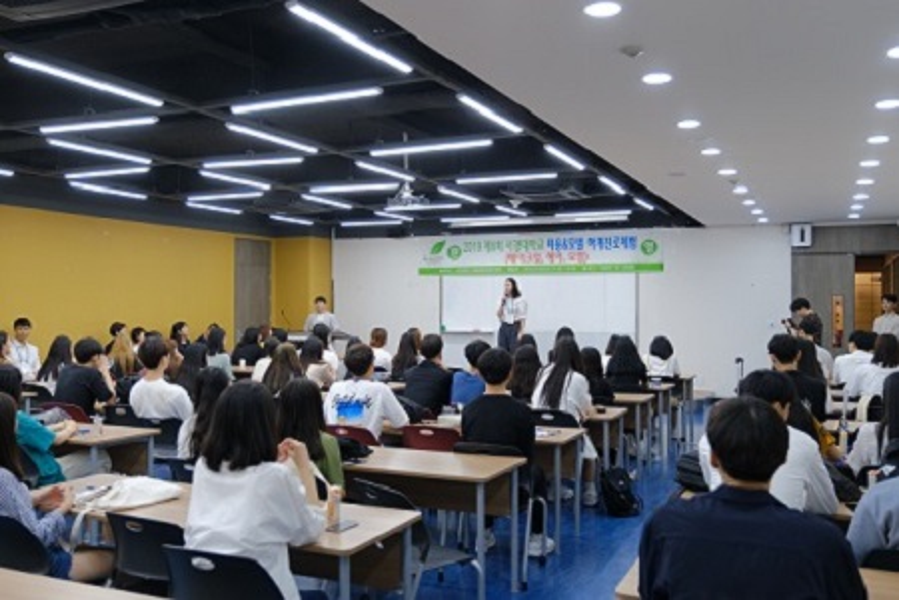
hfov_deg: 58.7
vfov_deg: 41.1
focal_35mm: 32
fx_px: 799
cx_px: 450
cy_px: 300
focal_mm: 21.3
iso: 500
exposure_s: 1/80
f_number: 2.8
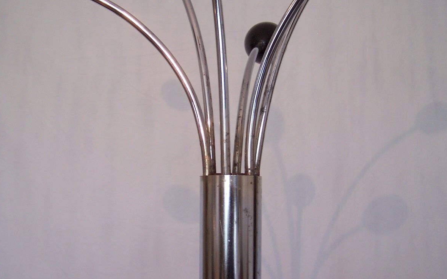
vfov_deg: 31.3
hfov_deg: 48.2
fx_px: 499
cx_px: 223
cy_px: 140
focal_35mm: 41
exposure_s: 1/30
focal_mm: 6.3
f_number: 2.8
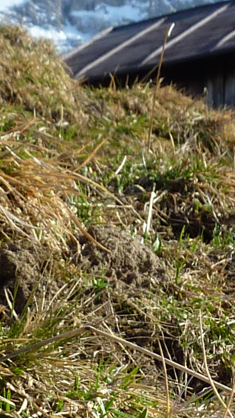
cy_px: 410
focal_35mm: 119
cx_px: 296
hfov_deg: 10.0
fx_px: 1318
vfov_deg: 17.6
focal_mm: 4.1
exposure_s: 1/500
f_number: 4
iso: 80
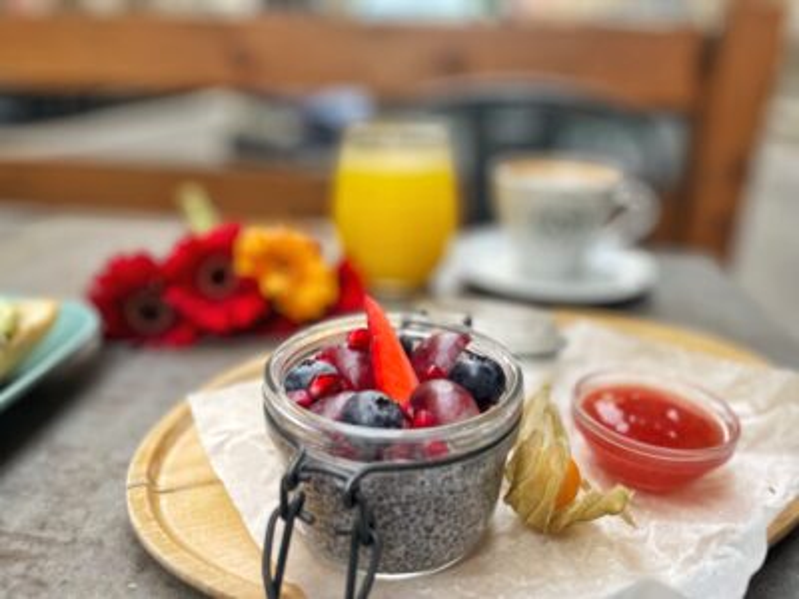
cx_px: 400
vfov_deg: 53.1
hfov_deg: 67.3
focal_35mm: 26
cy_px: 300
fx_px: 600
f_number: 1.6
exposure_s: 1/362
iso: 50
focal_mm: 4.2
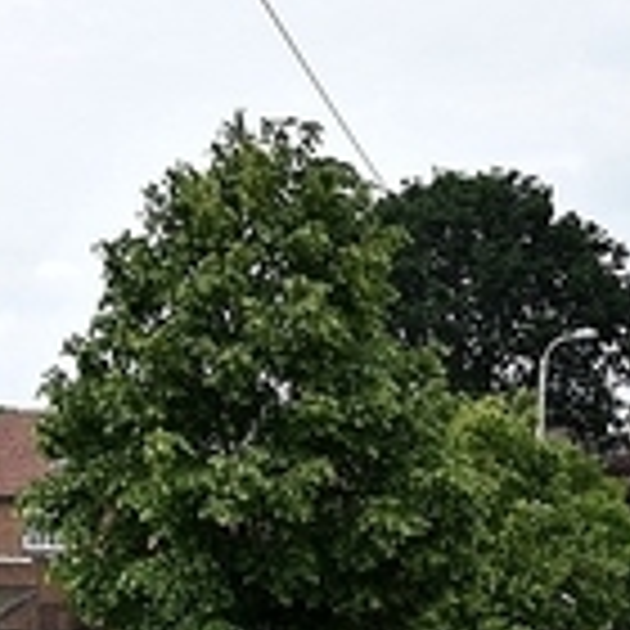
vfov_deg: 16.7
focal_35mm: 98
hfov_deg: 16.6
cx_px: 860
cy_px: 819
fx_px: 2018
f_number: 6.3
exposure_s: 1/1600
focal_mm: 18
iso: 400
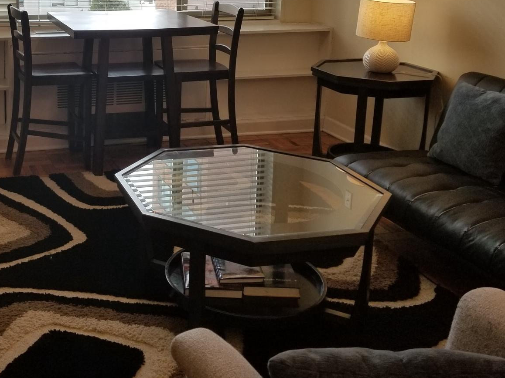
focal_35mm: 46
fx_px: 671
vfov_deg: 30.9
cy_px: 91
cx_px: 95
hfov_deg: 39.5
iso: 50
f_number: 1.7
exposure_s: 1/168
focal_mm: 4.25
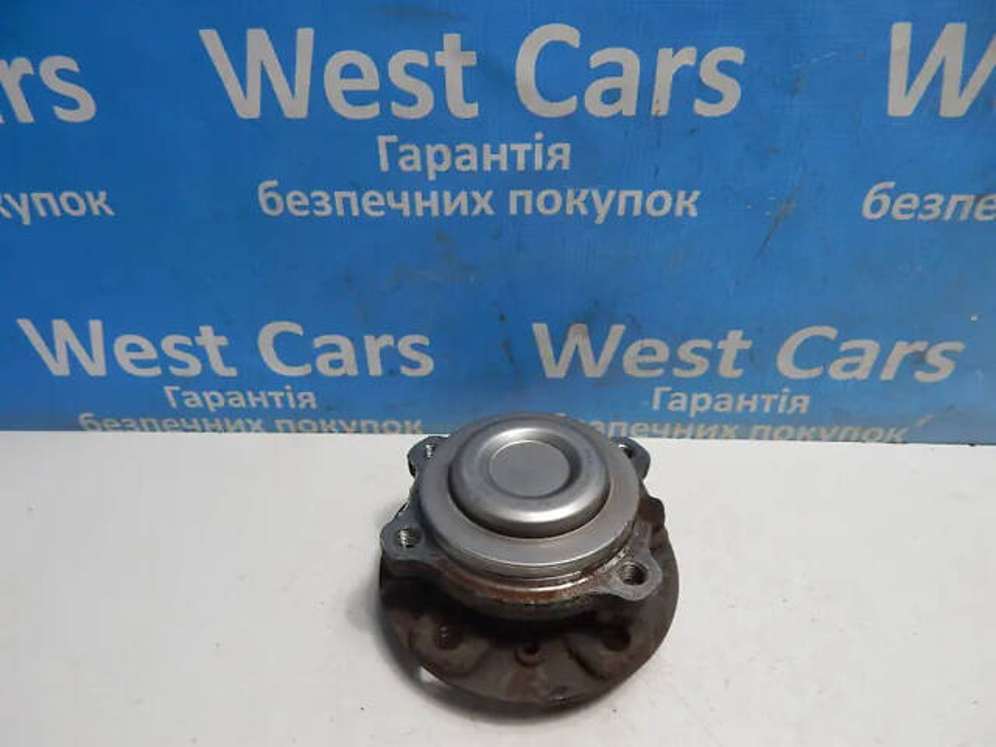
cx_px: 498
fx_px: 662
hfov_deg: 73.9
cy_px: 374
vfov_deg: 58.9
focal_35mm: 23
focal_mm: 4
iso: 160
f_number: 3
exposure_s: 1/30
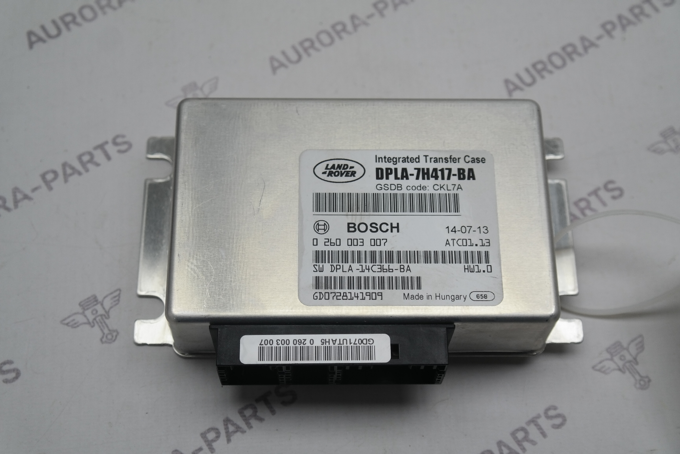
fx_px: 1152
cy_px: 227
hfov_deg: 32.9
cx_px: 340
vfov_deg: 22.3
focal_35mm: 61
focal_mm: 40
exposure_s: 1/100
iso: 200
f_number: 5
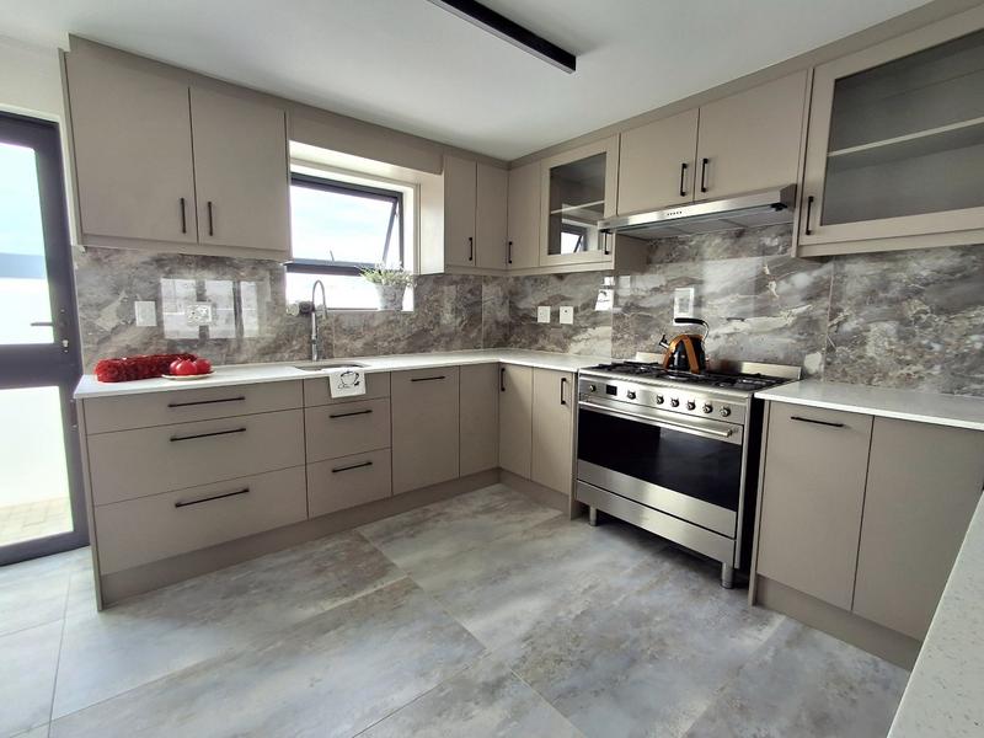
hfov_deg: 94.5
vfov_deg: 78.1
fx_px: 455
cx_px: 492
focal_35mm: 16
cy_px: 369
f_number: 2.2
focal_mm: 1.64
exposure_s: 1/156
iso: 40
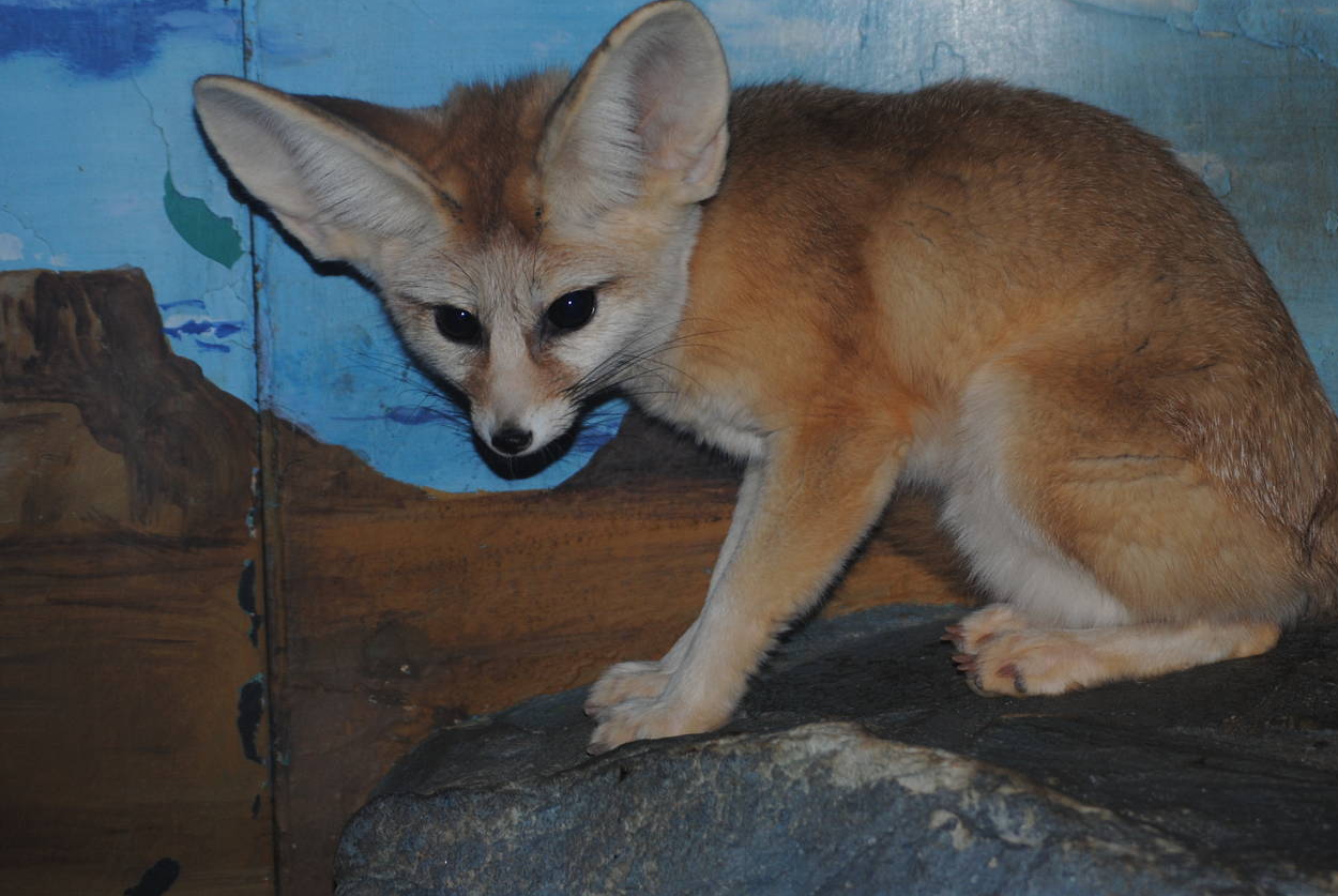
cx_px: 822
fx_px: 7145
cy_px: 340
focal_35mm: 192
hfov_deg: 10.7
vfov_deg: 7.2
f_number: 4.5
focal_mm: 100
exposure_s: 1/60
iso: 200
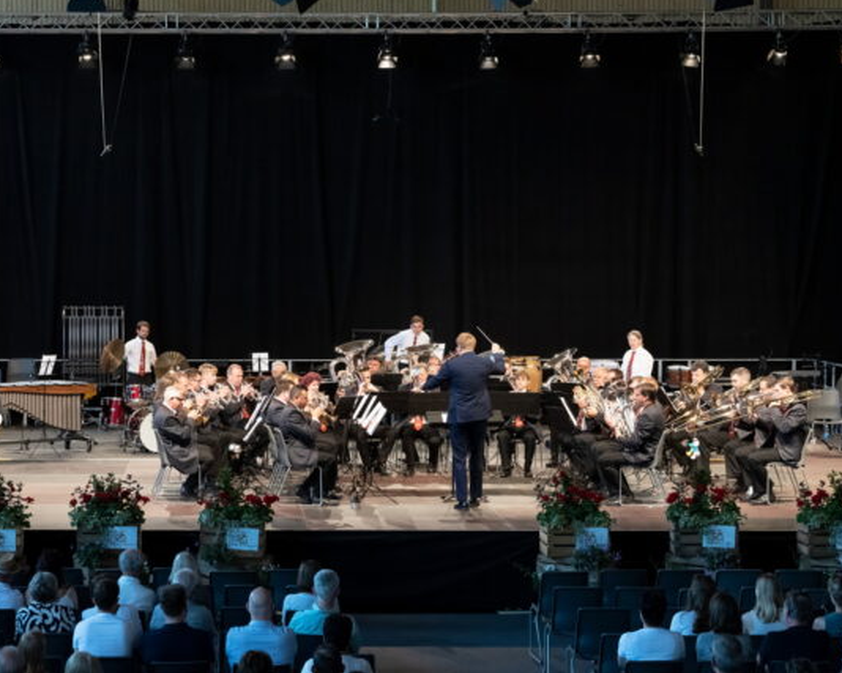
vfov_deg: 19.2
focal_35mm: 80
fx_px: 1993
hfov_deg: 23.8
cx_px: 377
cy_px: 333
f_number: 8
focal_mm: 70
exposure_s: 1/125
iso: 4000
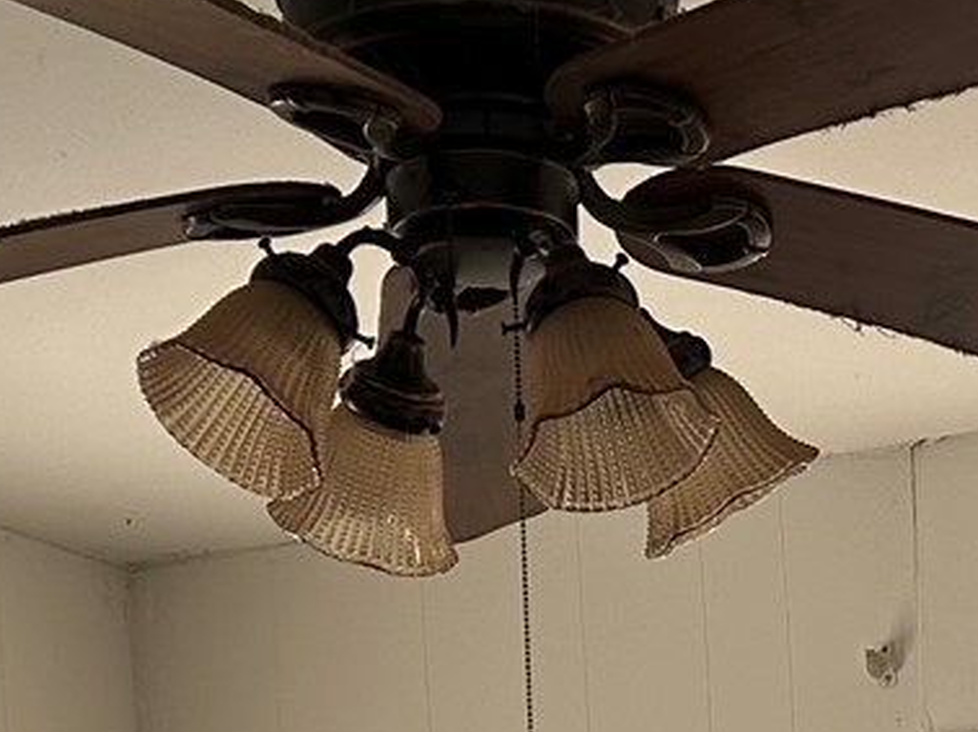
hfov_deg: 16.0
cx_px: 833
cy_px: 1782
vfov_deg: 10.4
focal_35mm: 122
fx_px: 3445
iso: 64
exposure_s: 1/121
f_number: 1.78
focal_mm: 6.86
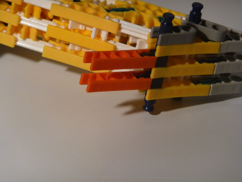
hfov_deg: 7.5
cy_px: 91
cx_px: 121
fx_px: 1846
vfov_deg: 5.6
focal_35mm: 264
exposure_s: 1/40
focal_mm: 45.4
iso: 400
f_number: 4.9
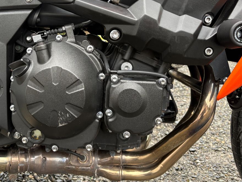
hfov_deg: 48.3
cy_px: 55
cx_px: 83
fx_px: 266
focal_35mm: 38
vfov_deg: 37.1
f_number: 1.6
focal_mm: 5.96
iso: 64
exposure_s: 1/122
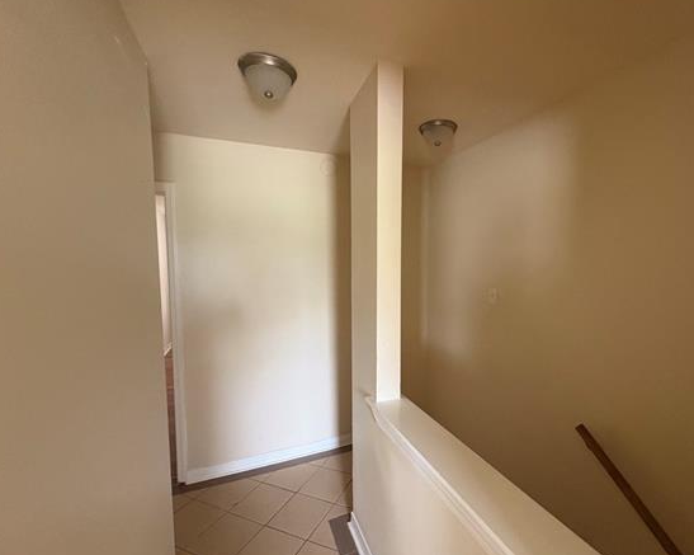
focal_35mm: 16
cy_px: 288
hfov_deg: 92.7
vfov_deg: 80.3
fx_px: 328
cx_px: 391
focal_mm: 2.22
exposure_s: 1/60
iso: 400
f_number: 2.2
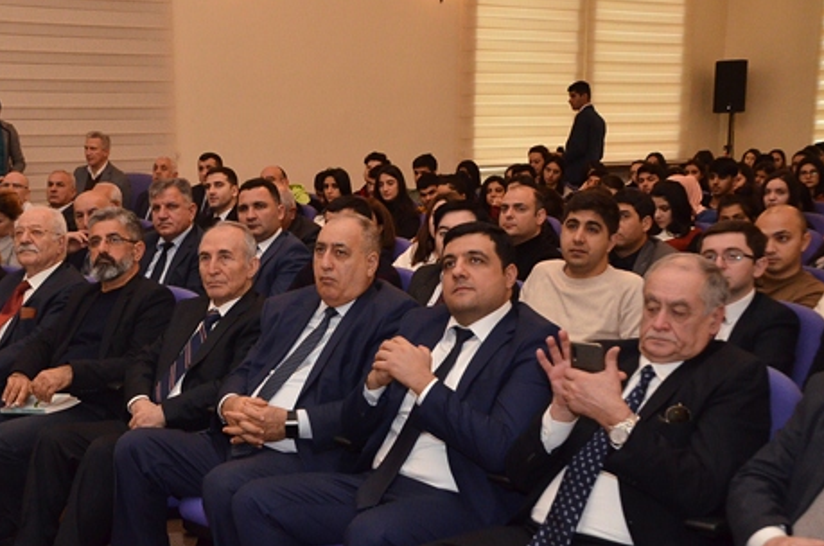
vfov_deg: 20.1
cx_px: 282
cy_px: 372
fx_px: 1530
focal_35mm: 67
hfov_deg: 29.9
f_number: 6.3
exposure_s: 1/125
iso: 2200
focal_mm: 32
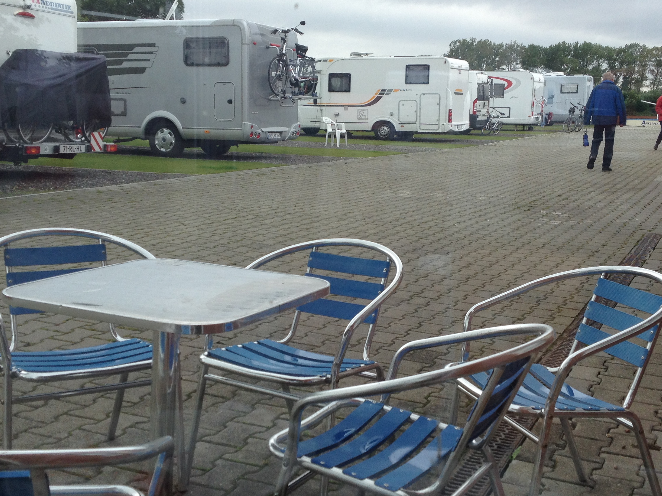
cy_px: 236
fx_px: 975
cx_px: 362
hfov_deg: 37.5
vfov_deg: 28.6
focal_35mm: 51
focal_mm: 4.28
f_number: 2.4
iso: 50
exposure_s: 1/521
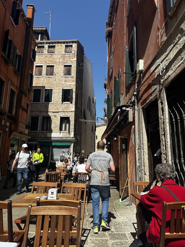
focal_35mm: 24
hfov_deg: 56.8
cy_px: 124
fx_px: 171
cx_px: 92
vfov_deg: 71.6
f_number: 1.78
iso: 80
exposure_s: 1/3597
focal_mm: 6.86
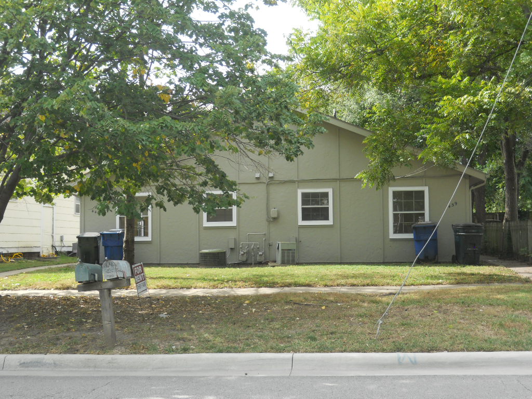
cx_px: 266
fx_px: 630
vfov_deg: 35.1
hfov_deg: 45.8
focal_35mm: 41
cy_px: 200
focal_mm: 7.3
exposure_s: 1/250
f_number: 3.2
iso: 125
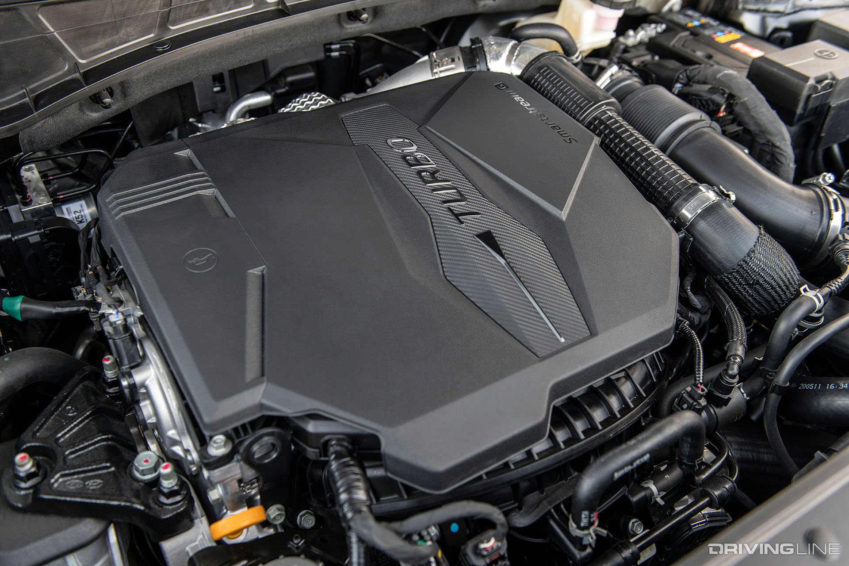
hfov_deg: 58.7
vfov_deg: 41.1
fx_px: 755
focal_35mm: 32
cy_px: 283
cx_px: 424
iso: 200
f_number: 4
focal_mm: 32
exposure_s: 1/50
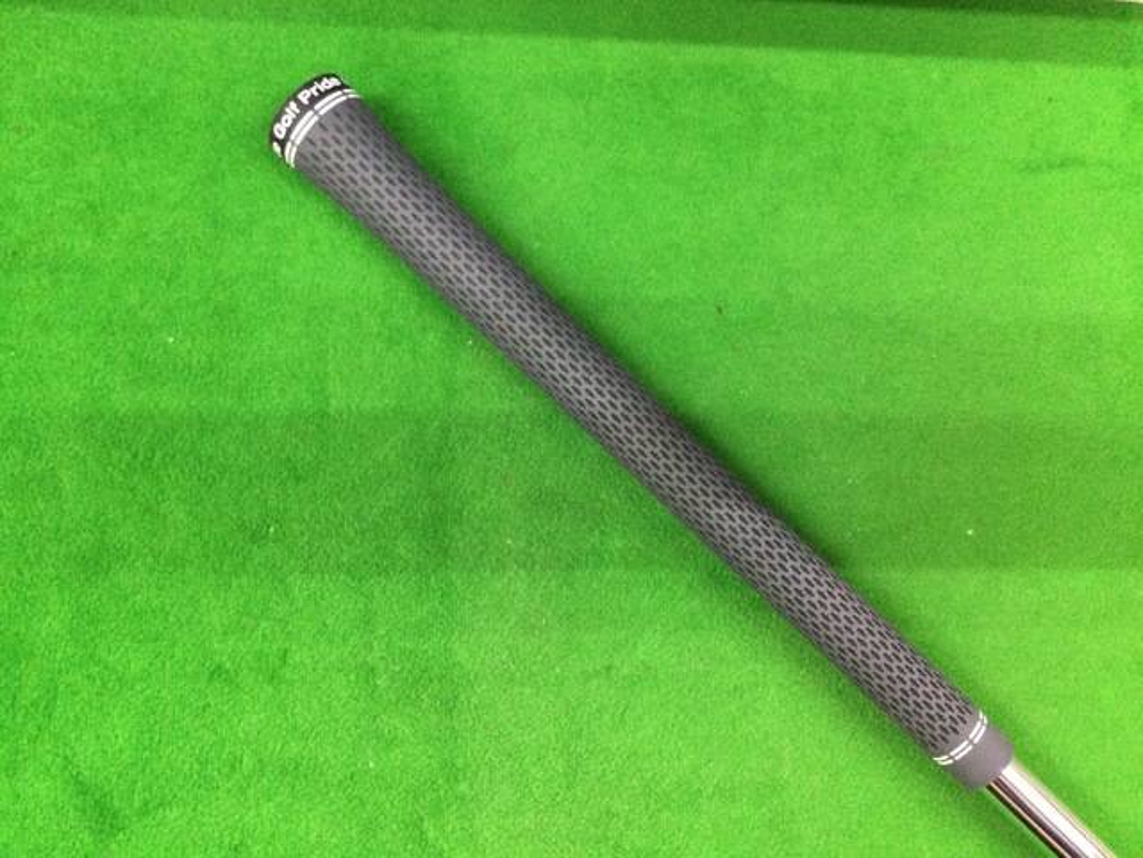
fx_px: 1024
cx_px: 572
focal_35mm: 31
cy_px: 429
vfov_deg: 45.4
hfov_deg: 58.4
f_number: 2.4
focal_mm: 3.3
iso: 200
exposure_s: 1/30
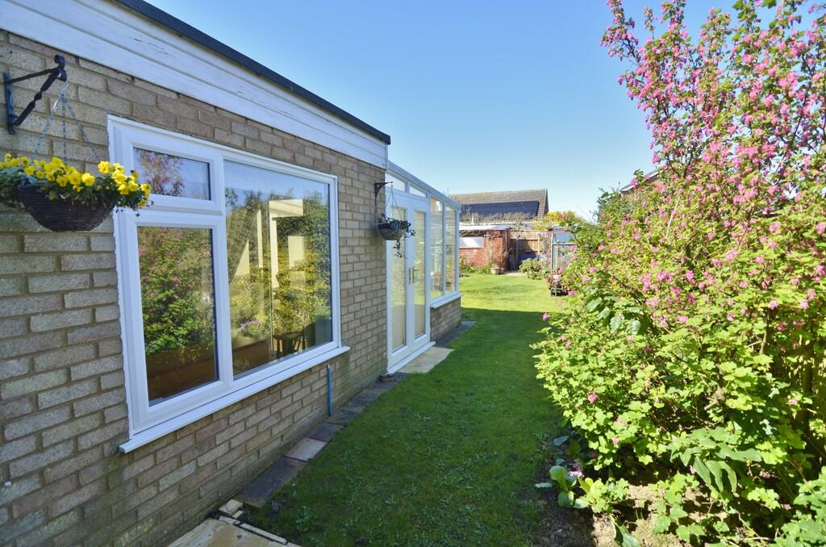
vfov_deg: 71.8
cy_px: 274
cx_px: 413
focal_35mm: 16
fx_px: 378
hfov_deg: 95.1
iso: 400
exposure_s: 1/640
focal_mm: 11
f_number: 5.6
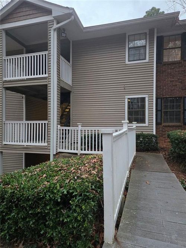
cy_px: 124
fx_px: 165
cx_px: 93
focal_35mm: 23
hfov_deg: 58.9
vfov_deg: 73.9
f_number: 1.7
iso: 500
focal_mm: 6.25
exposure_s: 1/120
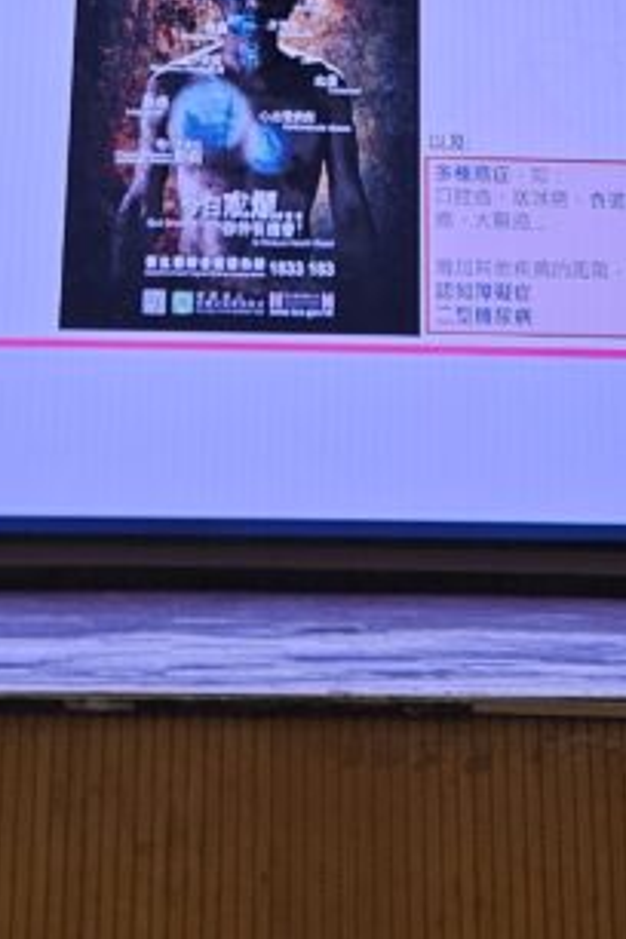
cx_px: 295
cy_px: -160
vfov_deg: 23.4
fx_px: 2087
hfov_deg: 17.1
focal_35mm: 80
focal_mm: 5.4
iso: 40
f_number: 1.8
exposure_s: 1/100
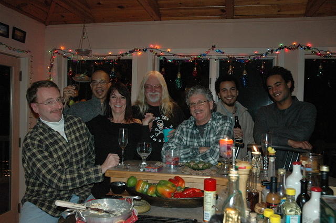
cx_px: 168
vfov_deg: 39.9
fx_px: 308
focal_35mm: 33
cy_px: 112
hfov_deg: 57.3
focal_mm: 22
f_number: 4.5
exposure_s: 1/60
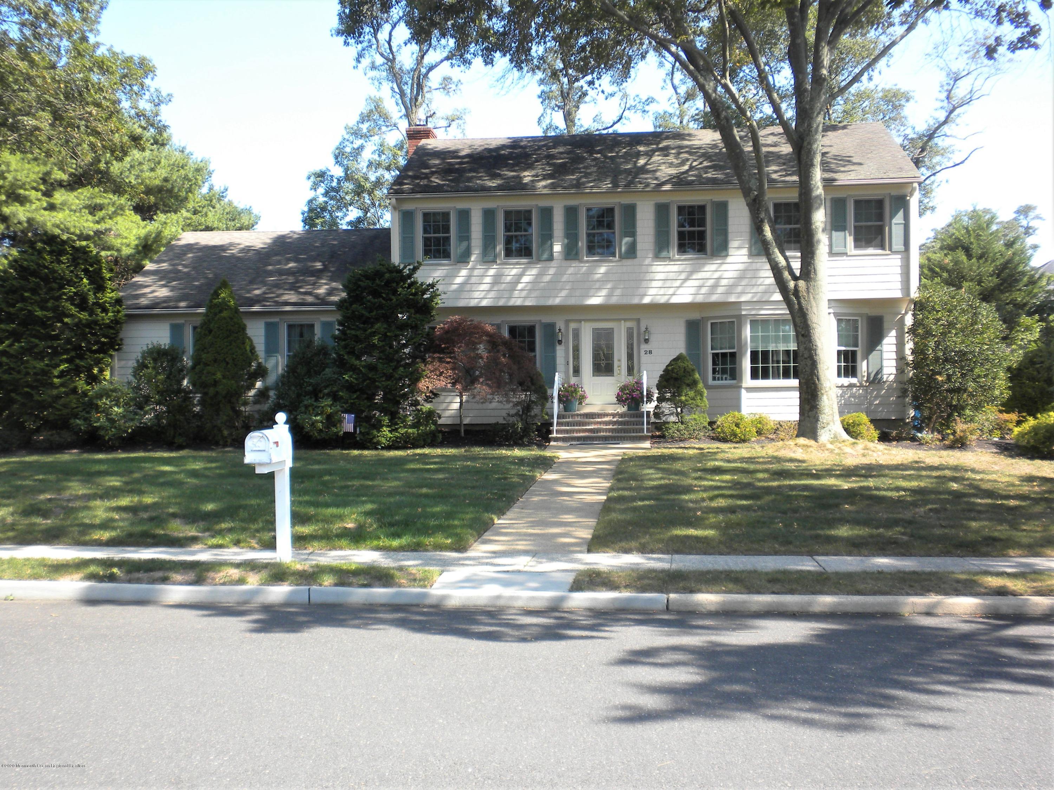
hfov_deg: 50.1
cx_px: 527
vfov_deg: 38.7
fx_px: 1126
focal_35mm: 37
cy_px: 395
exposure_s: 1/208
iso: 64
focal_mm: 6.6
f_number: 3.5
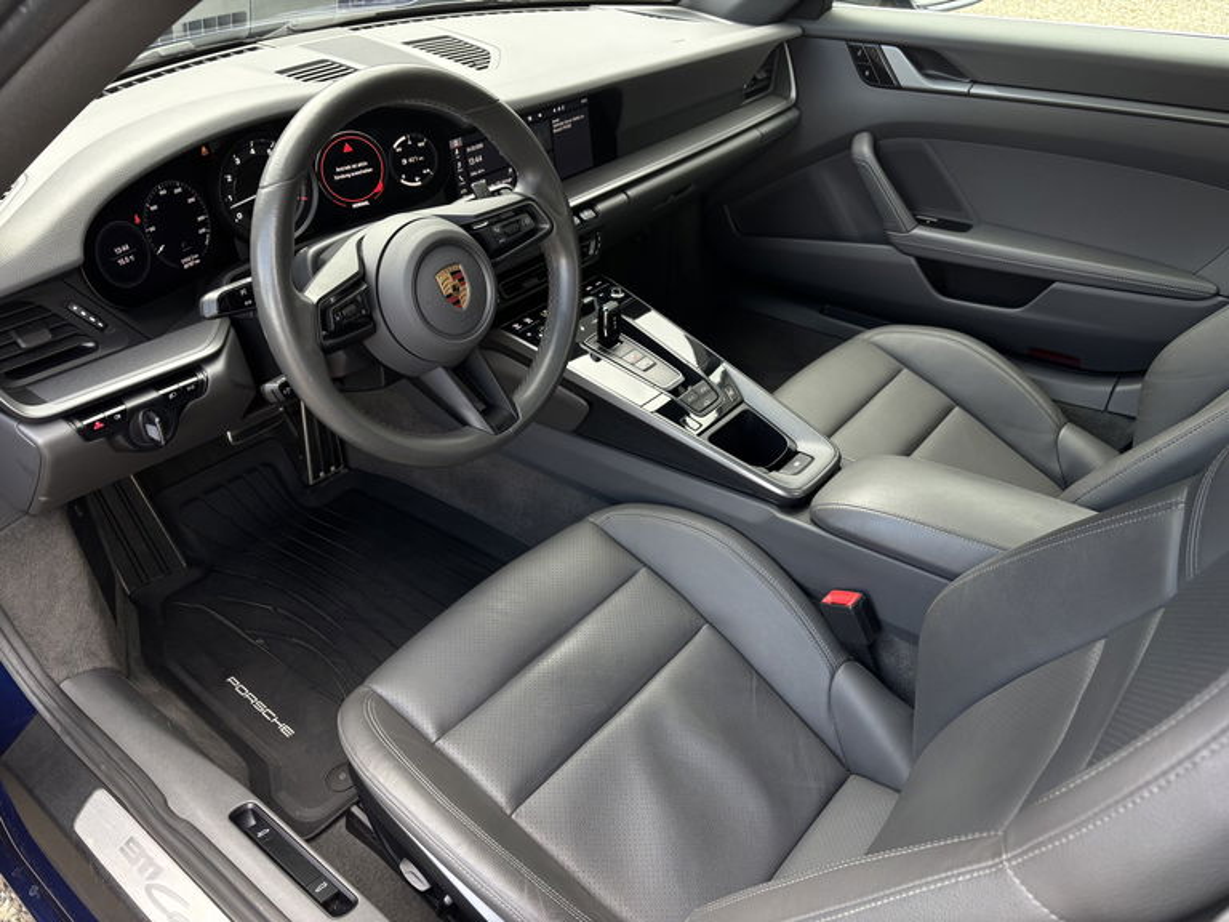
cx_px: 614
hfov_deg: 67.3
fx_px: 923
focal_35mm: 26
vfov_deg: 53.1
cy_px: 461
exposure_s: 1/121
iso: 50
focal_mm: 5.96
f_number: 1.6
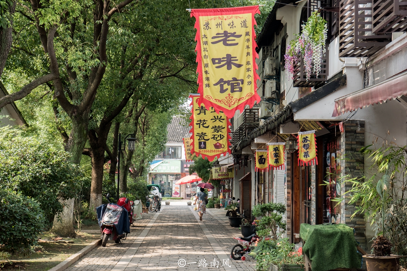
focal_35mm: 71
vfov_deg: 19.2
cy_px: 134
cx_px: 205
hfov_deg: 28.5
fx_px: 803
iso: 500
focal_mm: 70
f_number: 13
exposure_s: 1/100
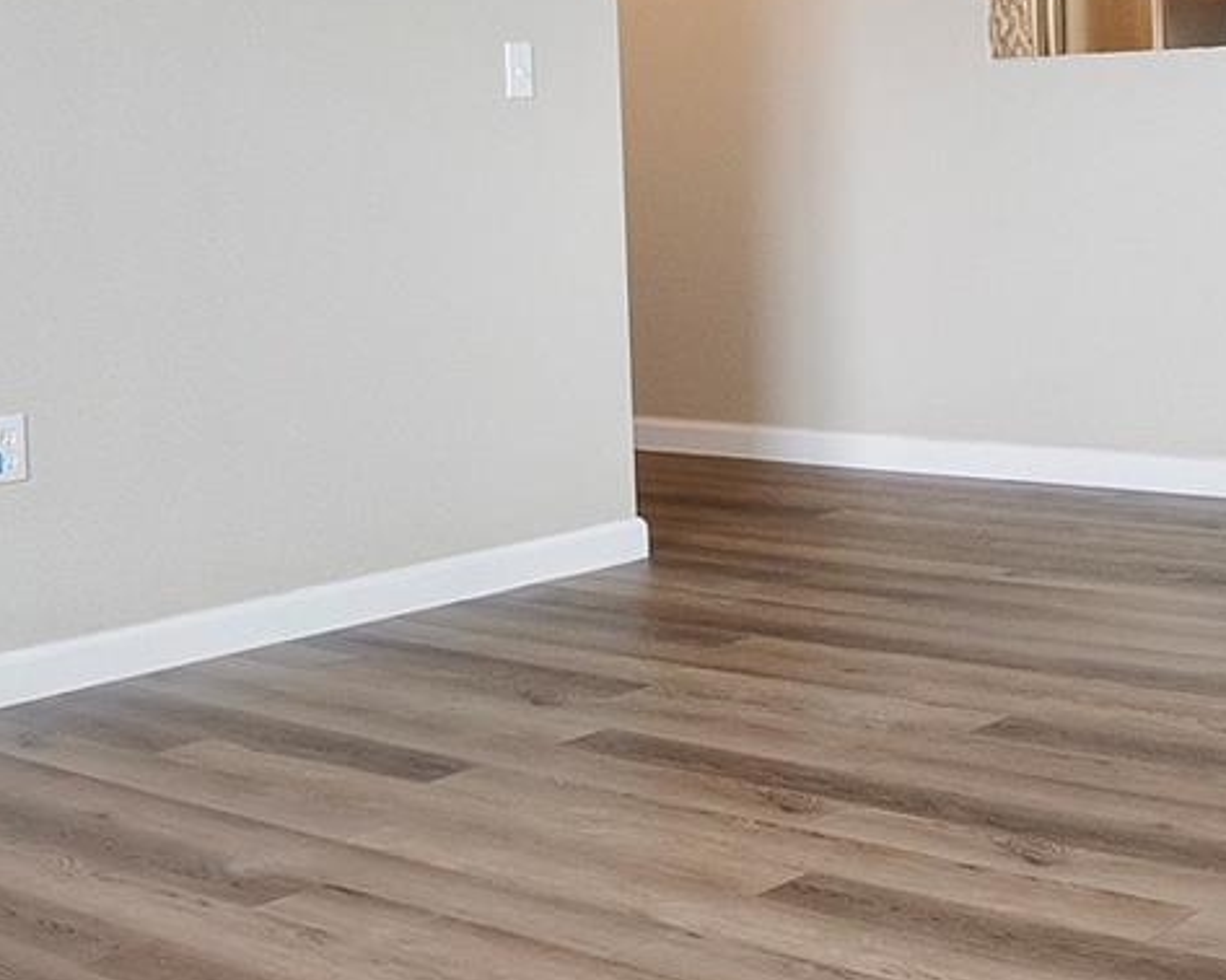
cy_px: 198
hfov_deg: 30.6
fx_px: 2212
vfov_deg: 24.6
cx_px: 866
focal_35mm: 61
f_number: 9
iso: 800
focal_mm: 10
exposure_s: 1/30
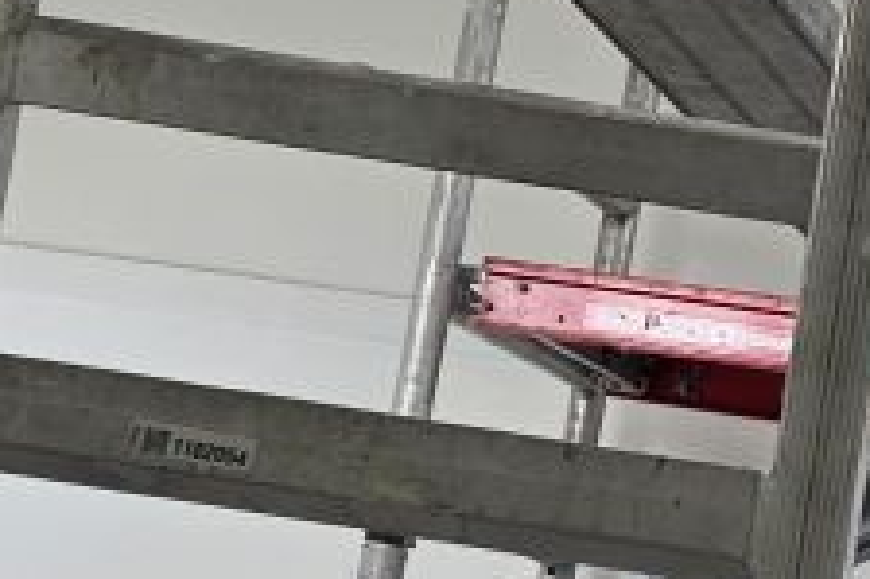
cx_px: 858
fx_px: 5168
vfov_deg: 6.4
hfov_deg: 9.6
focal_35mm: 214
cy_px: 346
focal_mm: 6.25
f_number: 1.7
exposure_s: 1/100
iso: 40
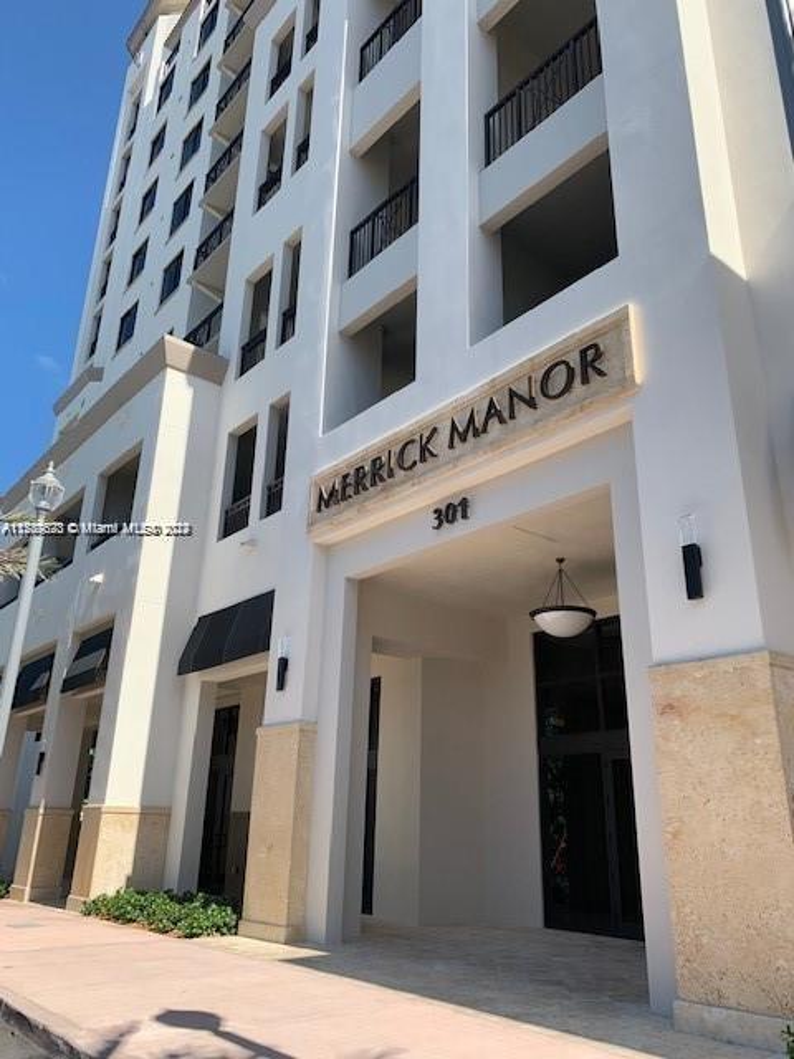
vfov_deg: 67.3
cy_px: 530
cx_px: 397
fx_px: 795
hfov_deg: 53.1
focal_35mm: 26
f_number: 1.8
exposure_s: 1/1490
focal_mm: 4.25
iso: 25
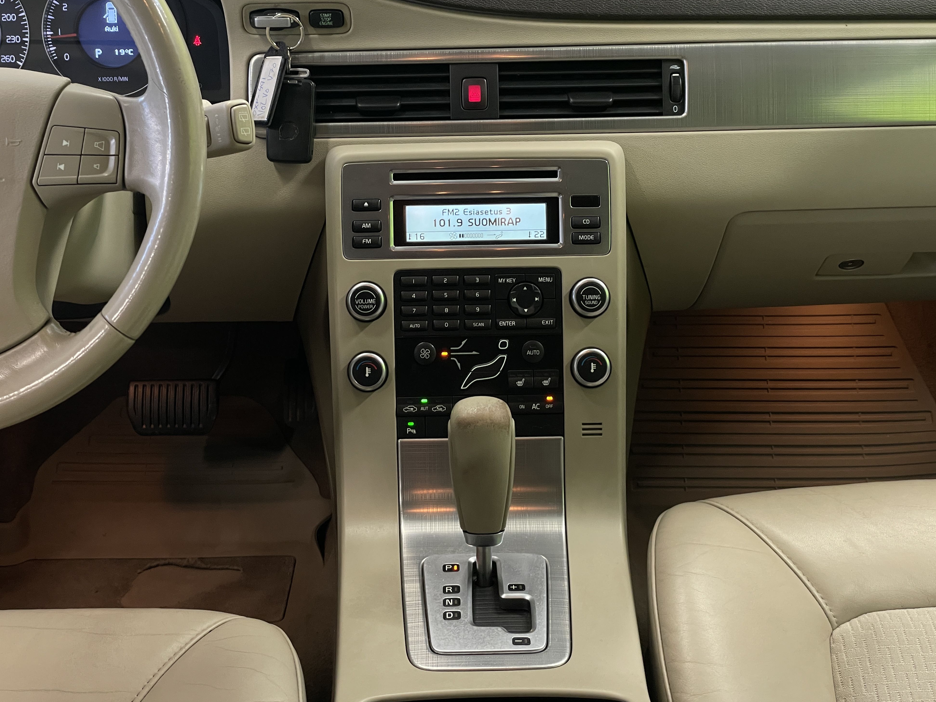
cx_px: 451
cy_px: 342
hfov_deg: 35.5
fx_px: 1460
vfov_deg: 27.0
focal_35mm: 54
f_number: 2
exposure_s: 1/50
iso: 125
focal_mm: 6
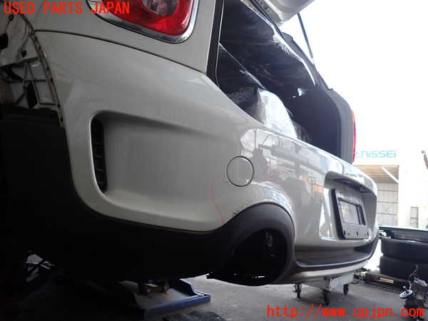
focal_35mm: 25
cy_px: 160
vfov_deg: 54.9
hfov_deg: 69.4
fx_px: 309
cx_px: 214
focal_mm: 4.5
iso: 100
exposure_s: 1/250
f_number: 2
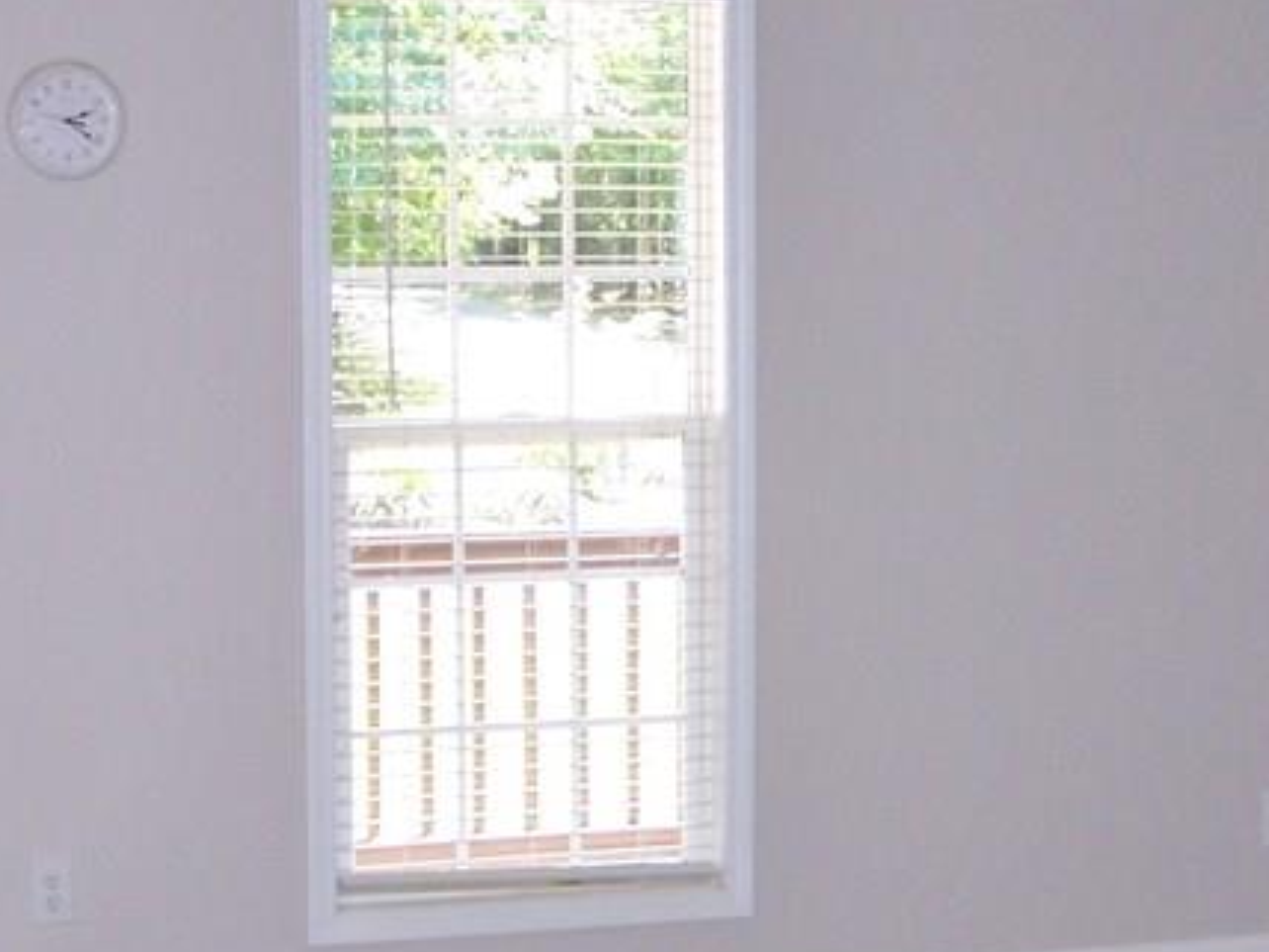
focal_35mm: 91
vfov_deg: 16.2
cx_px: 735
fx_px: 3336
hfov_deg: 21.5
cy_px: 513
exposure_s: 1/60
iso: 140
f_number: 2.8
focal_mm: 6.3
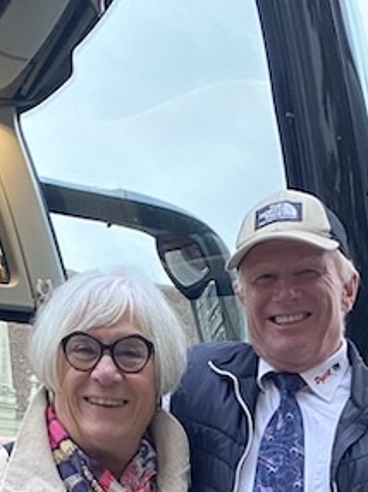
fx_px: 1292
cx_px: 186
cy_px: 762
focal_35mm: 91
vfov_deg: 18.7
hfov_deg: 16.2
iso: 200
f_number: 1.8
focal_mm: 4.25
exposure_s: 1/60
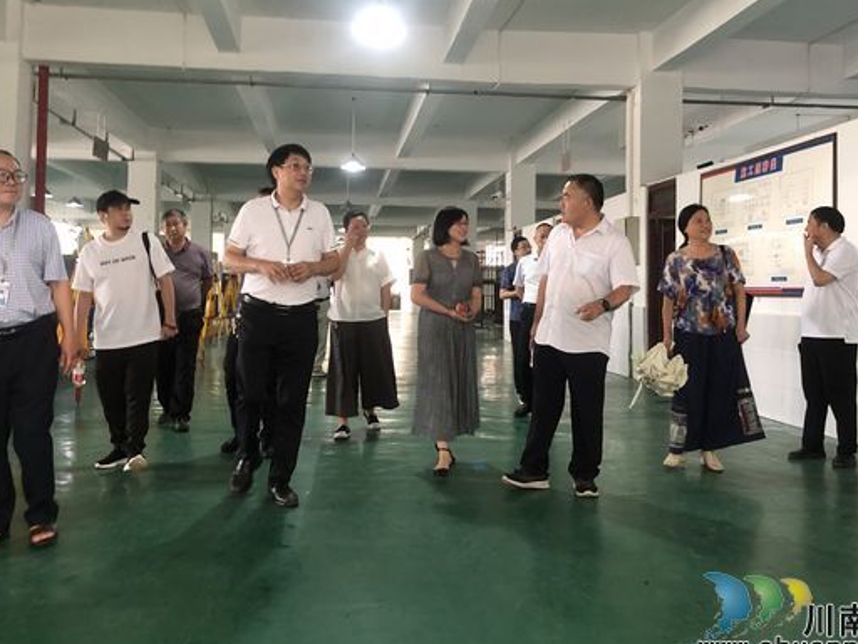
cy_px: 263
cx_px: 432
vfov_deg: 40.5
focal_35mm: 35
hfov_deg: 52.6
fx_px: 868
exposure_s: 1/60
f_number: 1.8
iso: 250
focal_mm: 3.99
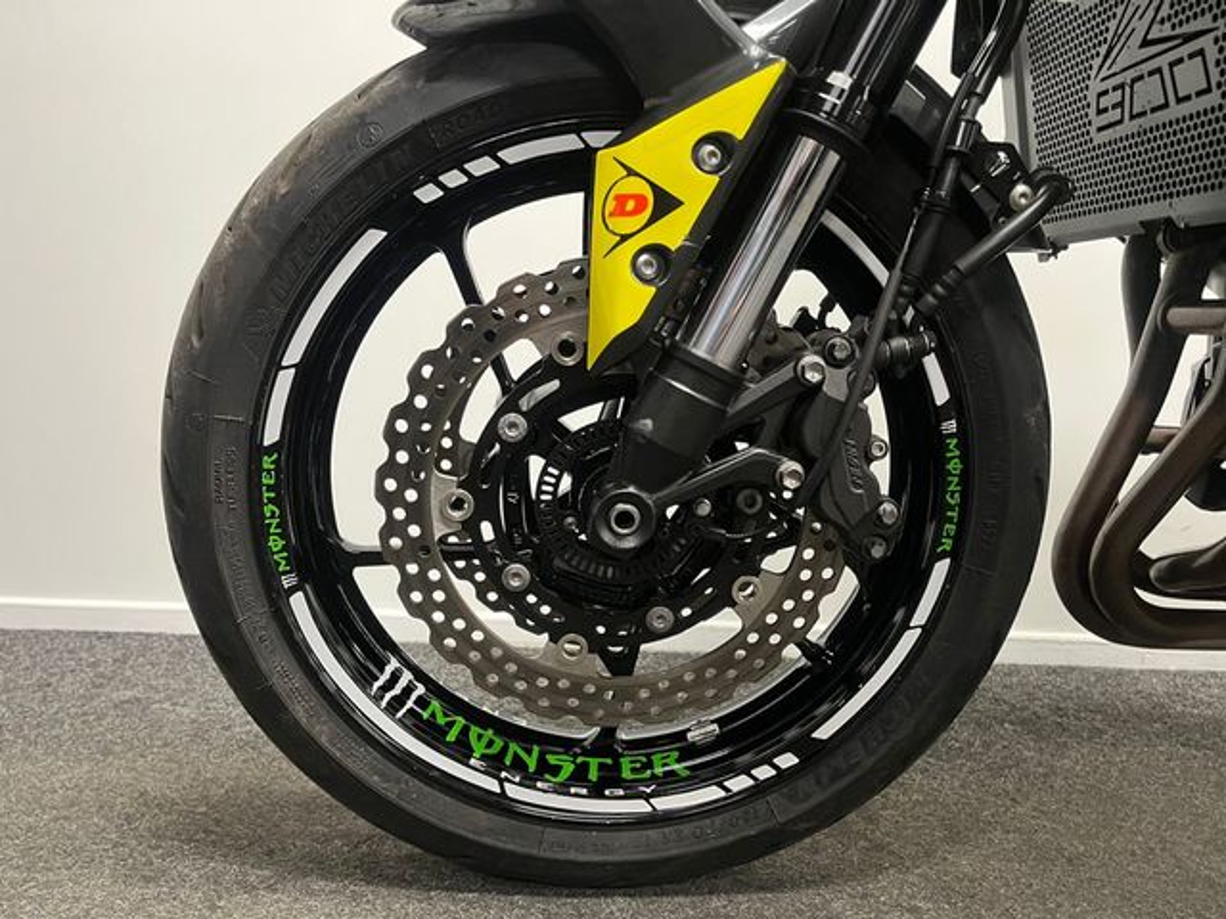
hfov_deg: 67.3
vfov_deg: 53.1
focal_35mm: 26
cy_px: 460
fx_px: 921
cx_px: 613
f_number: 1.6
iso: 320
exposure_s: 1/50
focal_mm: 5.1
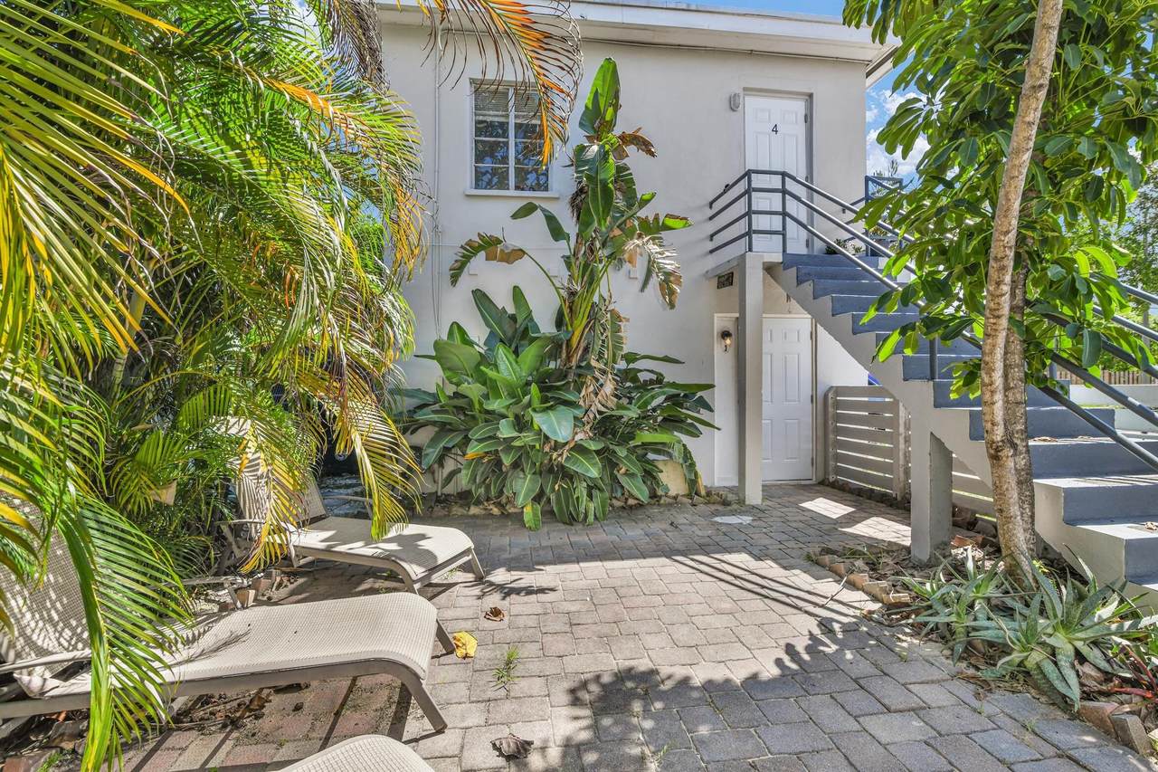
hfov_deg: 96.7
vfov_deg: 73.7
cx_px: 579
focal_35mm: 16
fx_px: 515
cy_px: 386
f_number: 8
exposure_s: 1/500
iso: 400
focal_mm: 16
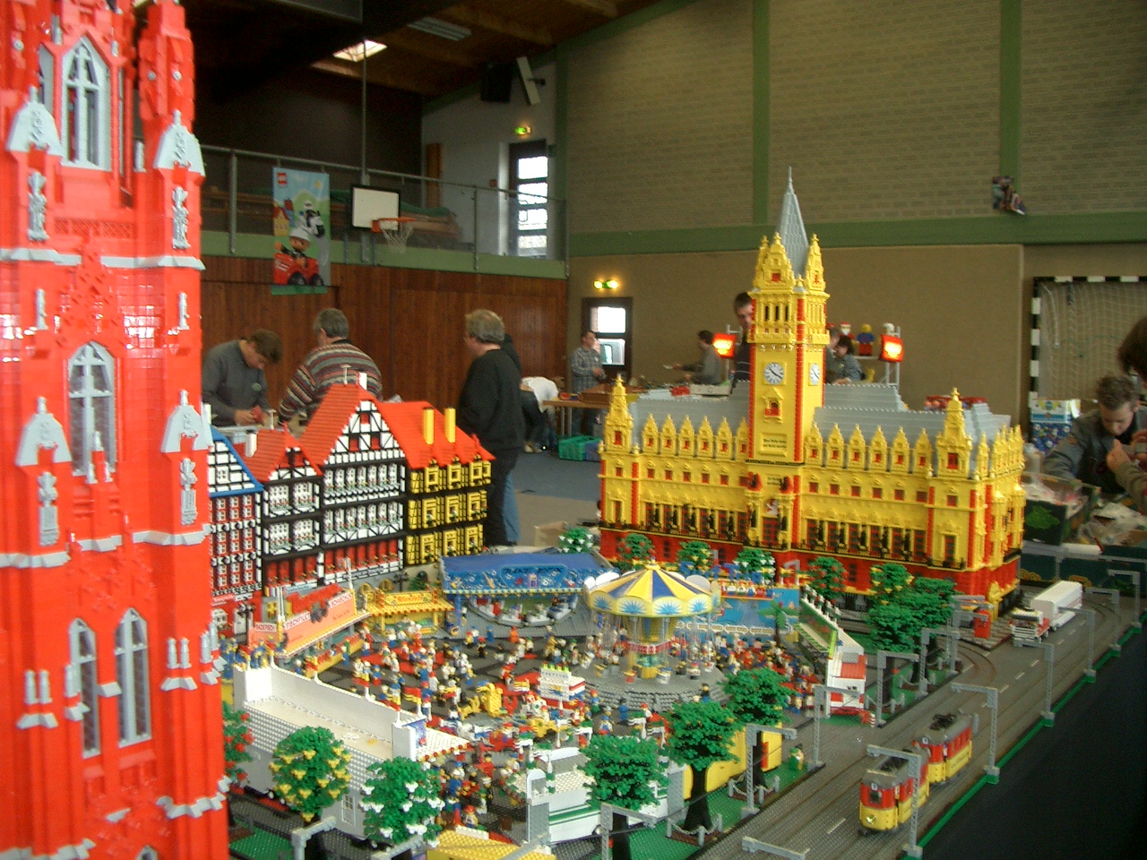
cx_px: 574
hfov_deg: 52.6
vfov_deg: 40.7
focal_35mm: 35
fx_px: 1160
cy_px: 430
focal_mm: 5.8
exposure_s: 1/40
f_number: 2.6
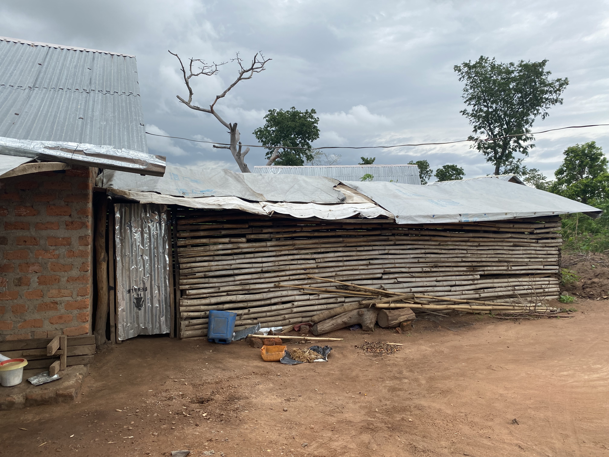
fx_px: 457
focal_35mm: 26
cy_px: 228
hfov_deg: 67.3
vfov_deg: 53.1
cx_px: 304
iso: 32
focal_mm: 4.25
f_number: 1.8
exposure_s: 1/1287
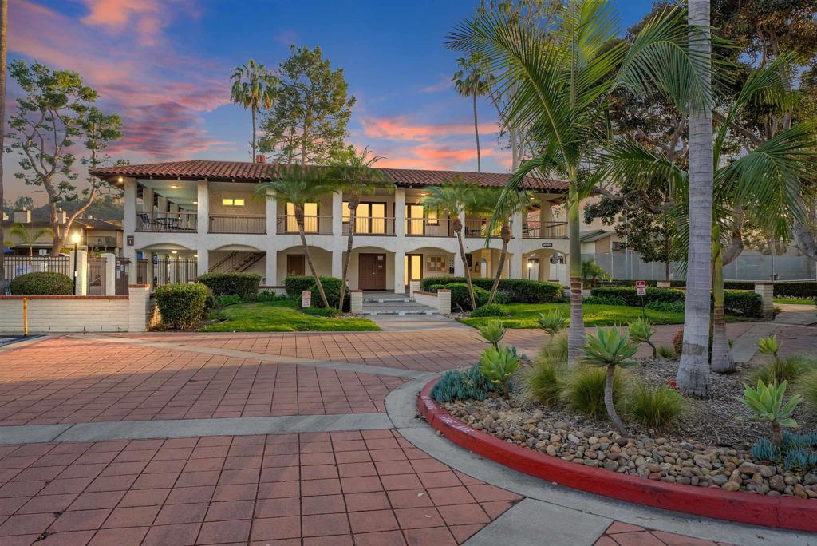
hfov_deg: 73.7
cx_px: 408
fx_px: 545
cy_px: 273
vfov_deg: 53.2
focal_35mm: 24
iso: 250
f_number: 6.3
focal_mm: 24
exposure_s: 1/60
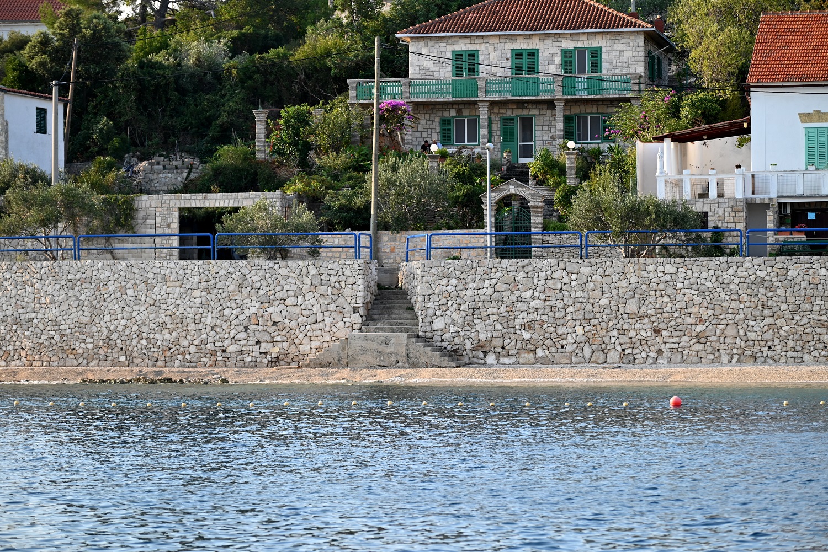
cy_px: 276
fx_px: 2876
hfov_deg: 16.4
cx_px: 414
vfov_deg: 11.0
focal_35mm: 125
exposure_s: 1/500
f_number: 4.8
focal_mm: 125
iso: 280
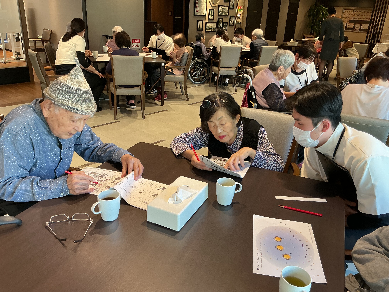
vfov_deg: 48.2
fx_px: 326
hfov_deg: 61.7
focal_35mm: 29
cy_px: 146
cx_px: 194
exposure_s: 1/60
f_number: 1.8
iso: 64
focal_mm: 3
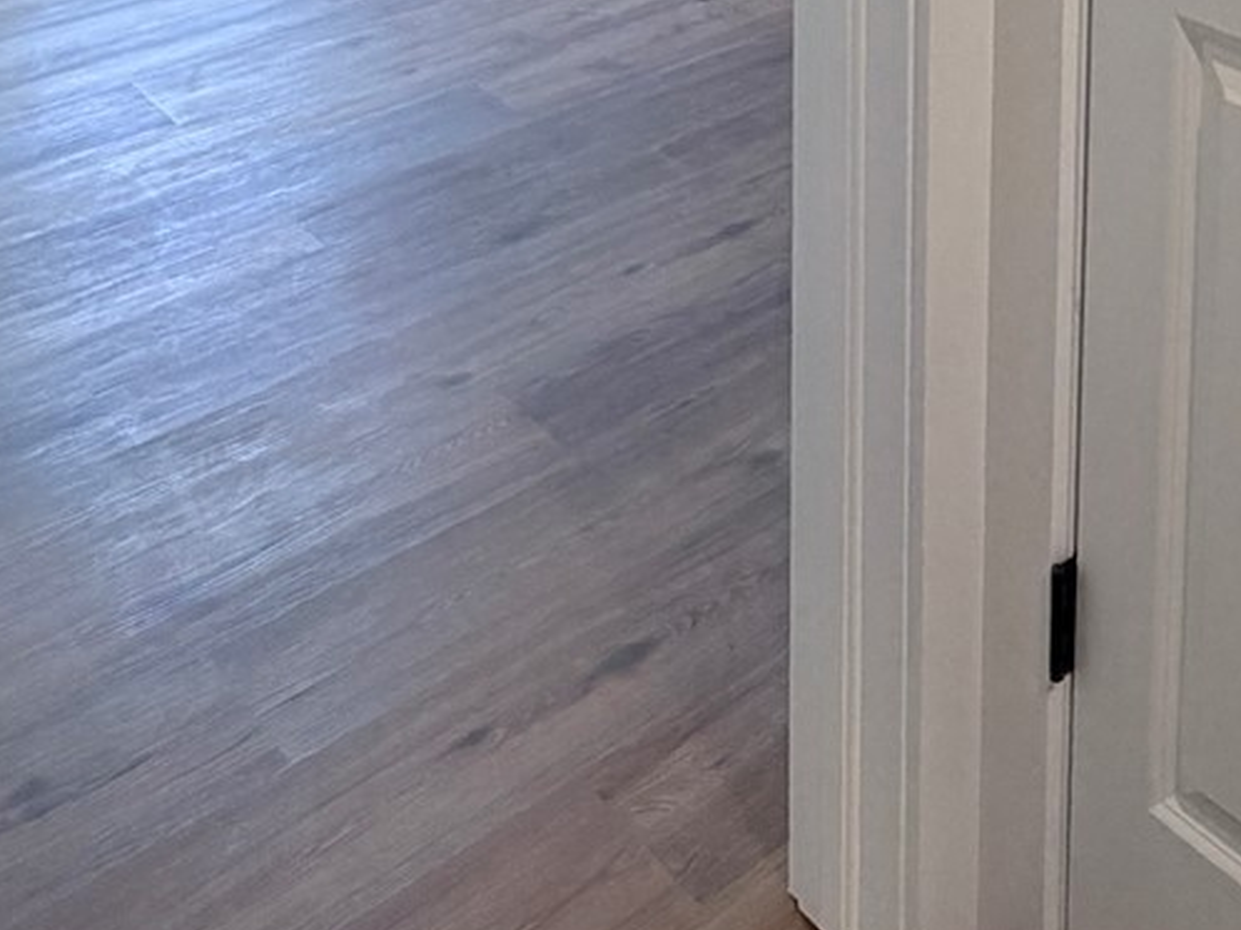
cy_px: -551
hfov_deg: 34.8
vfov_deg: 21.5
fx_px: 1935
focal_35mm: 54
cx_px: 930
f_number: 2.2
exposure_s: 1/60
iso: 160
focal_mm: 2.22
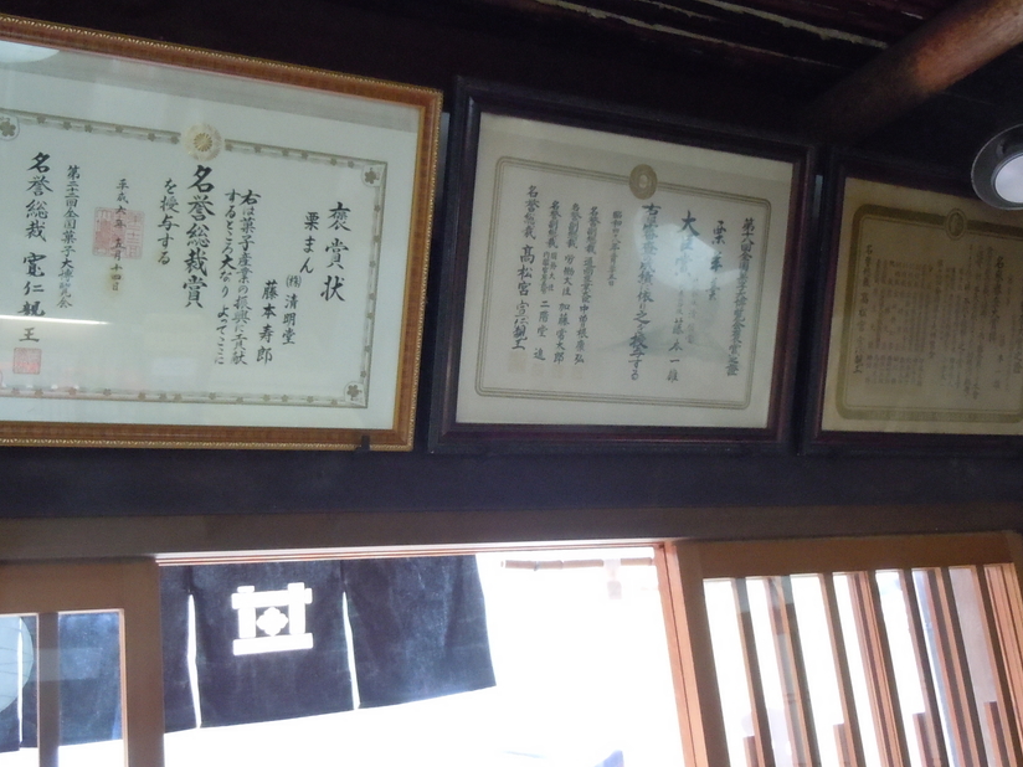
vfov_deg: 35.1
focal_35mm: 41
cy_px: 343
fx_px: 1212
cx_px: 497
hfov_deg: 45.8
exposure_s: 1/25
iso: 800
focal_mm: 5.9
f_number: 4
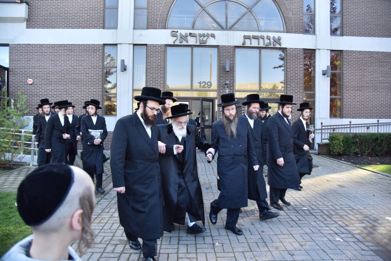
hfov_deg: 73.7
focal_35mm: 24
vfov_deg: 53.1
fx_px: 261
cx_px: 196
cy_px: 130
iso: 320
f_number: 4
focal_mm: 24
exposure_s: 1/320
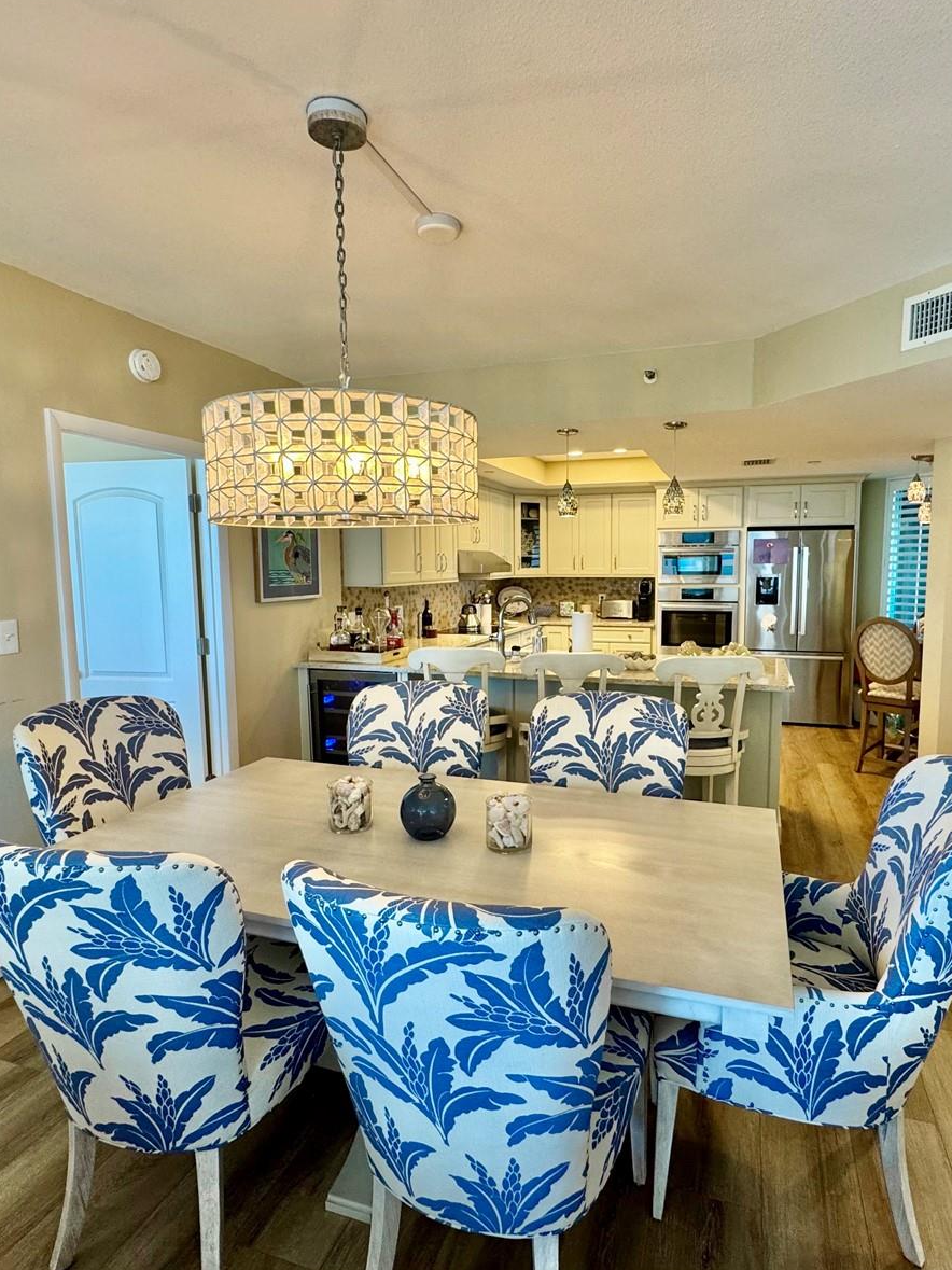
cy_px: 633
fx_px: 697
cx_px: 530
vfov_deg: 84.7
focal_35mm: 19
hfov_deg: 68.5
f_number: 2.2
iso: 160
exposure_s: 1/120
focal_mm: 2.22
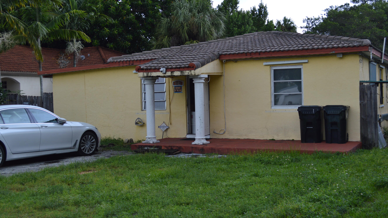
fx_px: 473
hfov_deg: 44.5
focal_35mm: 46
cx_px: 212
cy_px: 110
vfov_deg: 26.0
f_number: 5.6
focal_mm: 26
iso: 140
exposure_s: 1/125
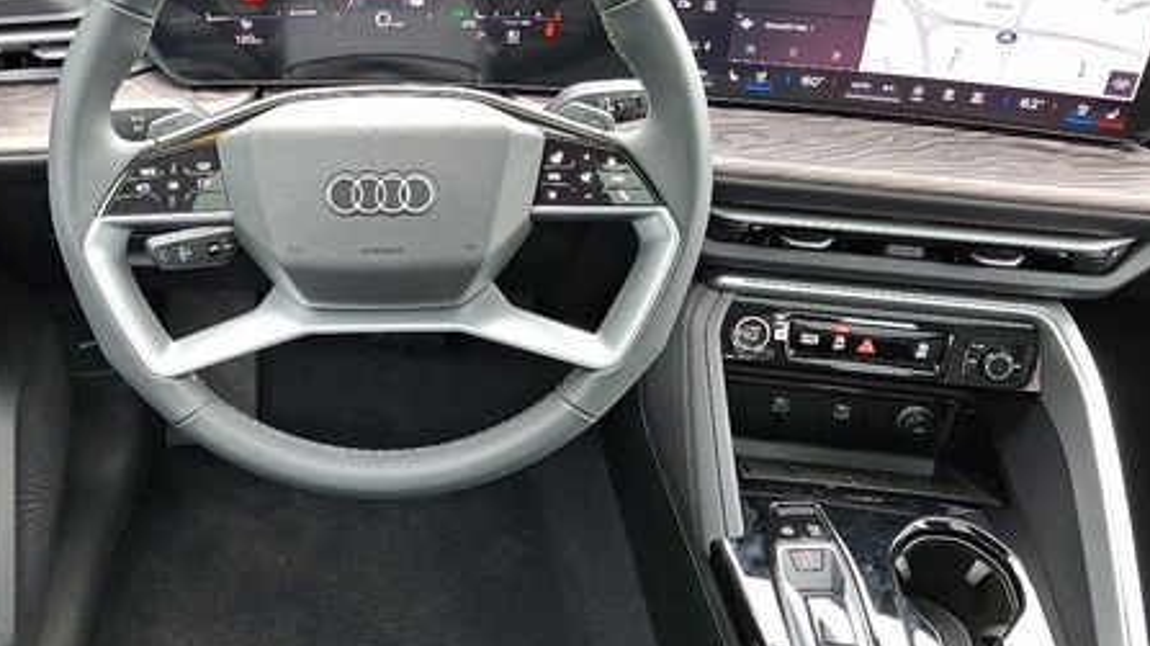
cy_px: 345
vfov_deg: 30.4
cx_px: 399
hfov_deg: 50.8
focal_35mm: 39
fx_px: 1189
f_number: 1.8
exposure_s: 1/120
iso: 106
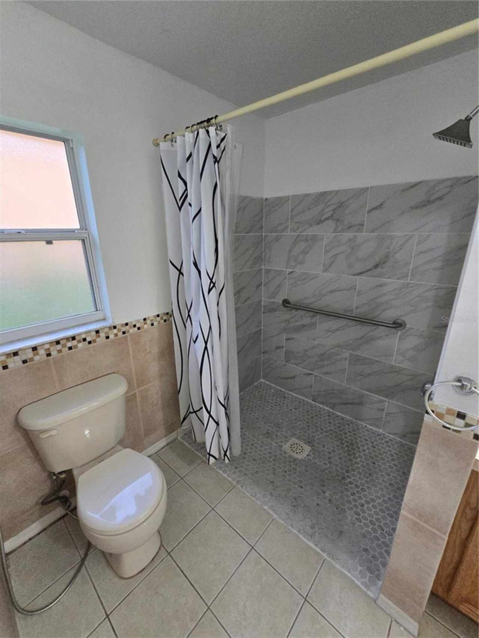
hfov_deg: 89.9
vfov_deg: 106.2
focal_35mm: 13
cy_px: 319
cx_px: 240
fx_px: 240
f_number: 2.2
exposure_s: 1/60
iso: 400
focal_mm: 2.2
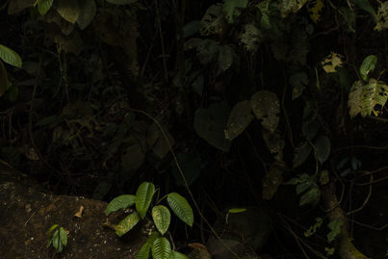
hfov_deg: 14.2
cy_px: 147
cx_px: 54
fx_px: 1542
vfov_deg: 9.6
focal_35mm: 143
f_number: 6.3
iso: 320
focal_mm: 48
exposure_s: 1/160
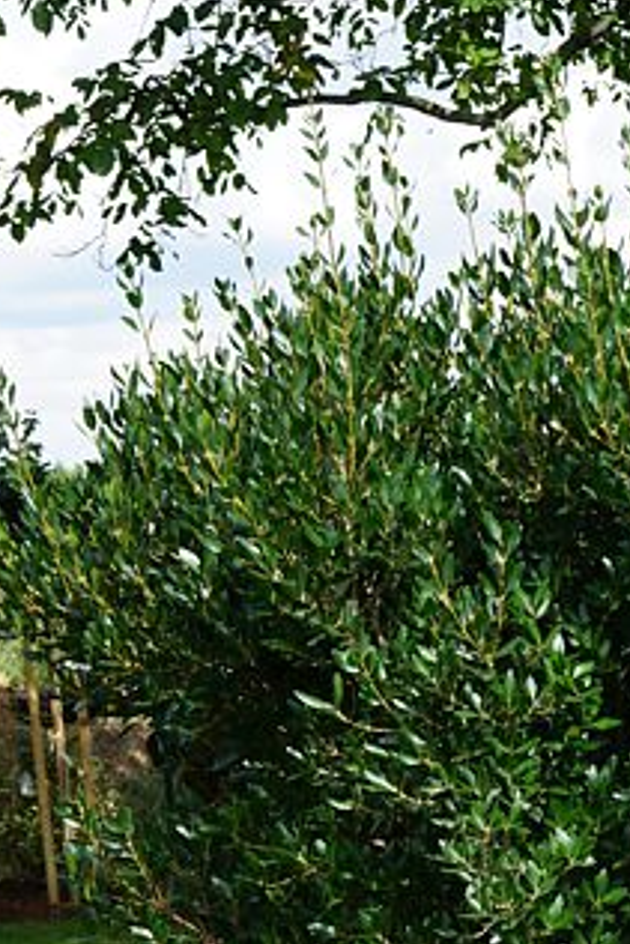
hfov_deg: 12.0
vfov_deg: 17.5
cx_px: 655
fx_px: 2963
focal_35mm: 113
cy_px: 1025
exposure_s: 1/100
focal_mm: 42
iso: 100
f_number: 9
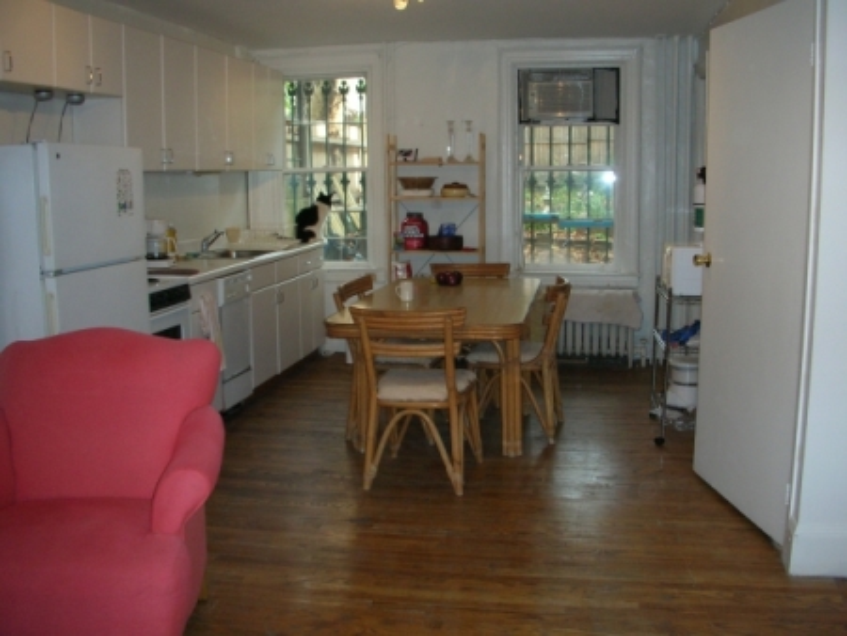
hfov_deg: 52.6
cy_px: 318
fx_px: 857
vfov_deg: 40.7
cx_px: 424
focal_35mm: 35
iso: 152
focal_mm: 5.8
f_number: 3
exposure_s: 1/60.1
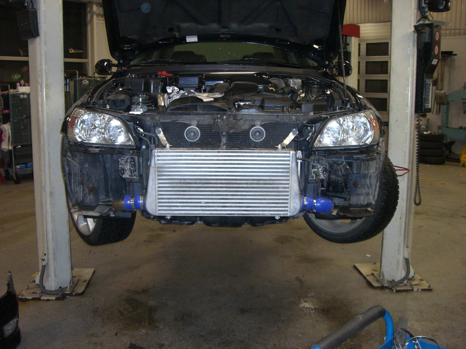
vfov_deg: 37.7
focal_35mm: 38
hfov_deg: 49.0
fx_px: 512
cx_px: 233
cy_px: 174
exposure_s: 1/60
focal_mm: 6.2
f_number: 2.7
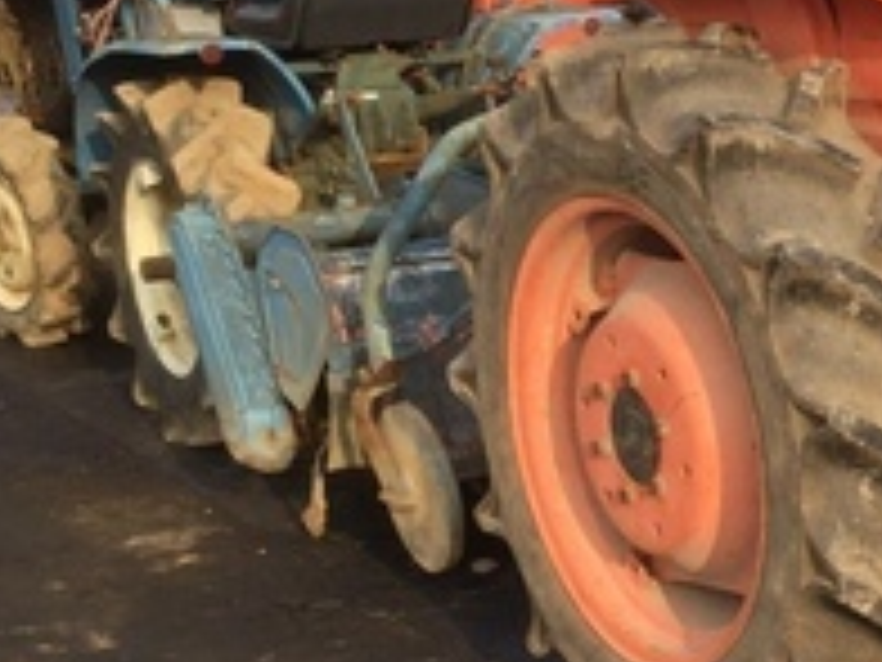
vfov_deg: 14.6
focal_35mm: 101
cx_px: 1400
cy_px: 419
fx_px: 2573
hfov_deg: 17.2
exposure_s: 1/359
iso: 25
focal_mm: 3.3
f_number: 2.4
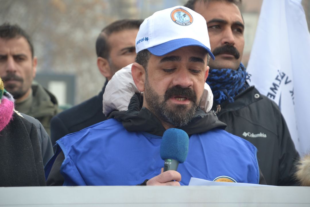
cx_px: 155
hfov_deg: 10.2
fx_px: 1744
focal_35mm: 202
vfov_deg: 6.8
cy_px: 104
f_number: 5.6
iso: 400
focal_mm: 135
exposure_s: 1/250
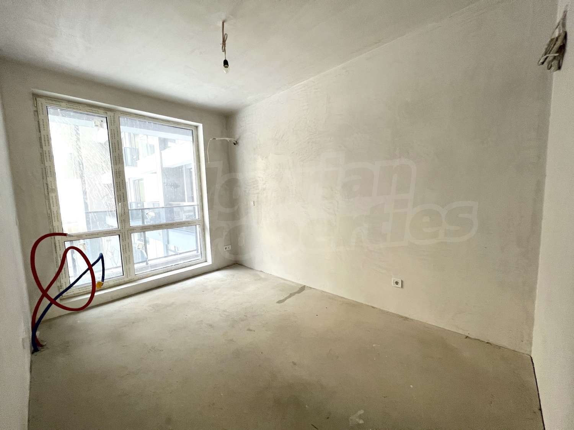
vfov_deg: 89.9
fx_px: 216
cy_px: 215
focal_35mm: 13
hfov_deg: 106.2
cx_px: 287
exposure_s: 1/121
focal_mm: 1.57
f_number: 1.8
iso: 200
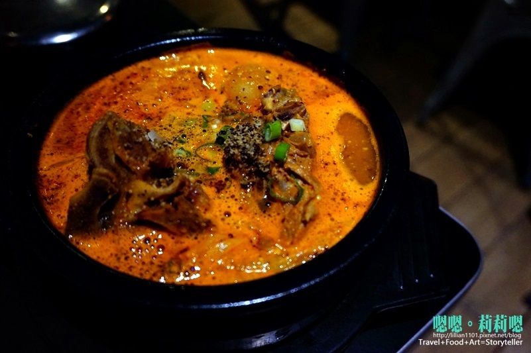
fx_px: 442
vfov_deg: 43.6
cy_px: 176
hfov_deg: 62.0
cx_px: 266
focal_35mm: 30
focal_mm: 20
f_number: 4
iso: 2000
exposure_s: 1/60
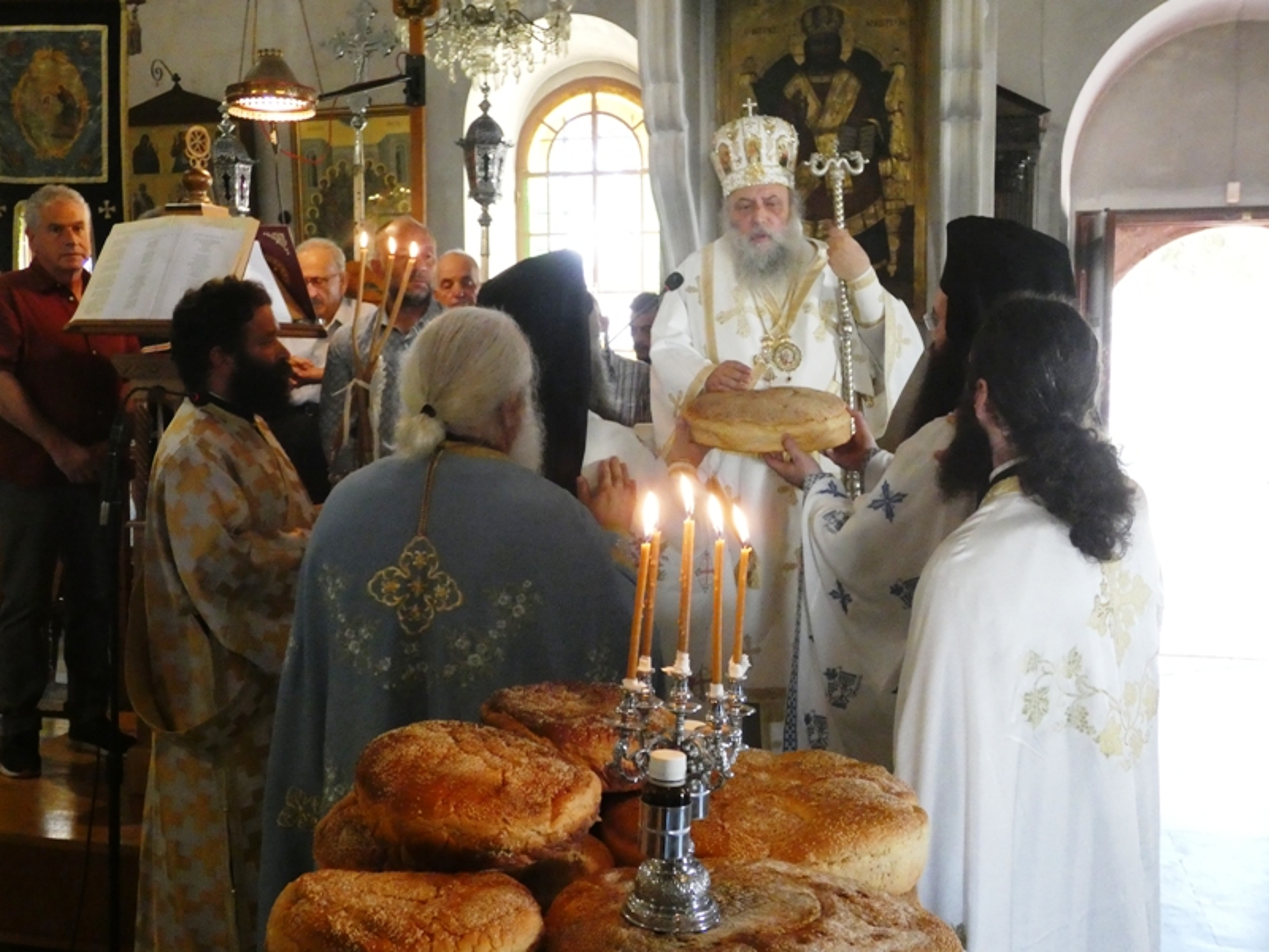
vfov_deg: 37.7
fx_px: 1393
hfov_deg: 49.0
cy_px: 476
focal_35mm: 38
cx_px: 634
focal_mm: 6.8
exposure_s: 1/80
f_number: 3.5
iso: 1250
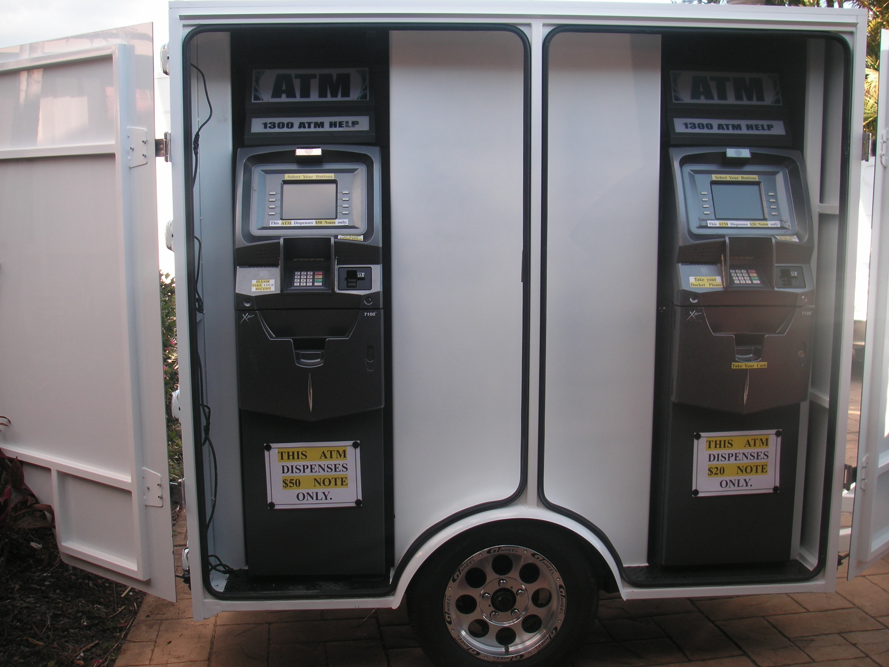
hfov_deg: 49.0
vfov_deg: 37.7
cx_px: 444
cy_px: 334
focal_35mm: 38
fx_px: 976
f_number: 3.3
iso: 50
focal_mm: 6.3
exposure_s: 1/45
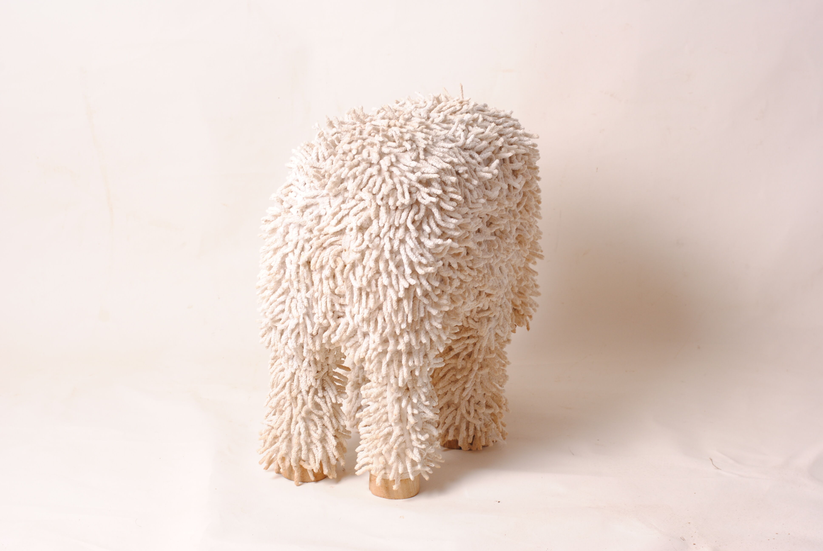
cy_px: 276
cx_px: 412
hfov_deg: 27.0
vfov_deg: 18.2
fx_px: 1717
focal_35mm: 75
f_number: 8
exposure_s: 1/80
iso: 200
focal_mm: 50
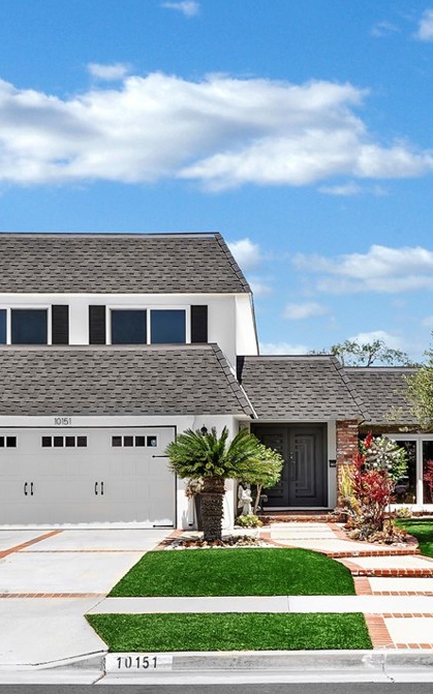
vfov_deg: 66.5
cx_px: 238
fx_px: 529
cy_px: 344
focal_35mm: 28
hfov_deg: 44.5
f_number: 11
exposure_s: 1/100
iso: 100
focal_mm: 18
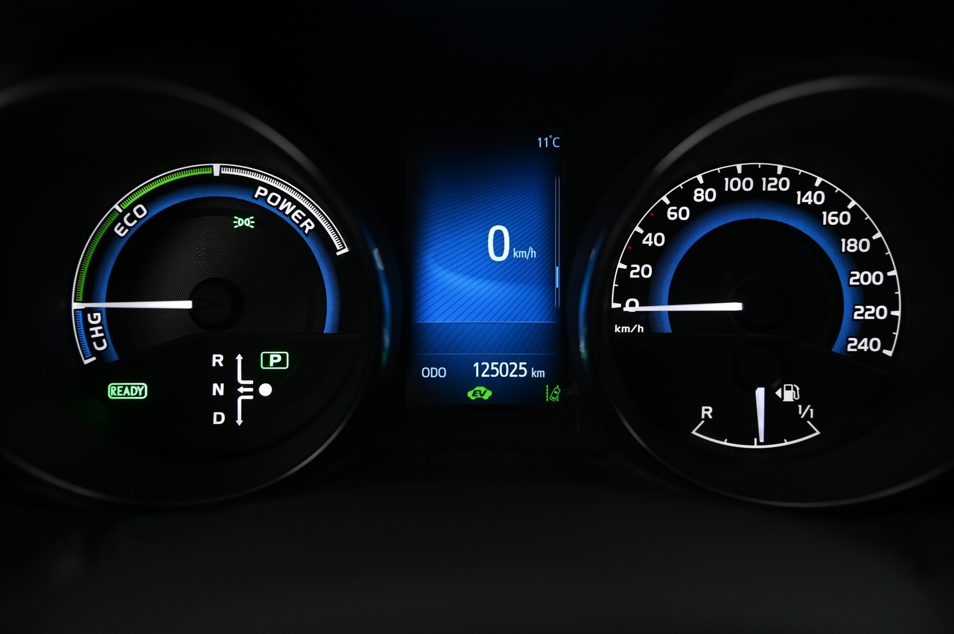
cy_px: 317
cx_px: 477
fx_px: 1324
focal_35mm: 50
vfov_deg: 26.9
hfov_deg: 39.6
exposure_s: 1/40
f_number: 4
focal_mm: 50
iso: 2000
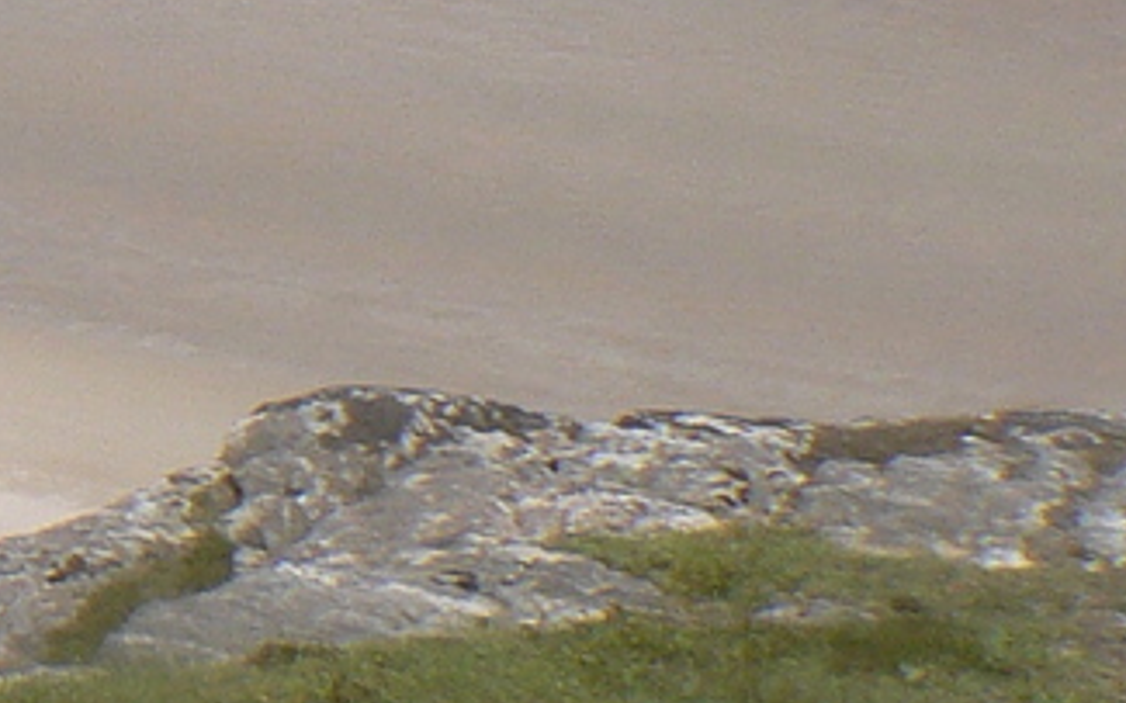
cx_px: -686
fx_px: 5768
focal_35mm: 188
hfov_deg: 10.7
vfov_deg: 6.9
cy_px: -159
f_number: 5.6
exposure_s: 1/640
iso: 80
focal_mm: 6
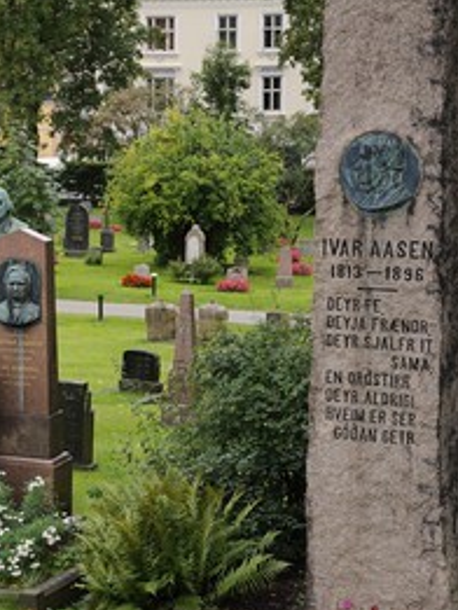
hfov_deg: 15.2
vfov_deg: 20.4
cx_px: 19
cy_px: 299
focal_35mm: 96
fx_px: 1692
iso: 400
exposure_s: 1/125
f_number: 9
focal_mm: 62
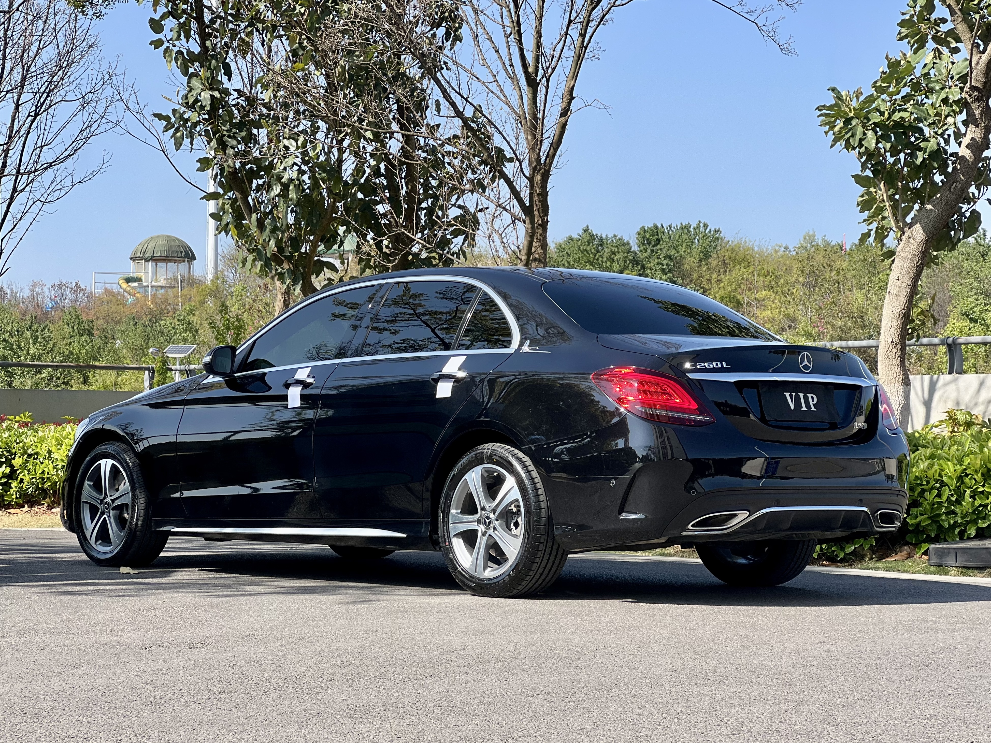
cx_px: 496
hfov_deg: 25.3
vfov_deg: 19.1
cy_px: 372
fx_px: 2204
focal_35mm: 77
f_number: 2.8
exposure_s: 1/371
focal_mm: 9
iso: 32
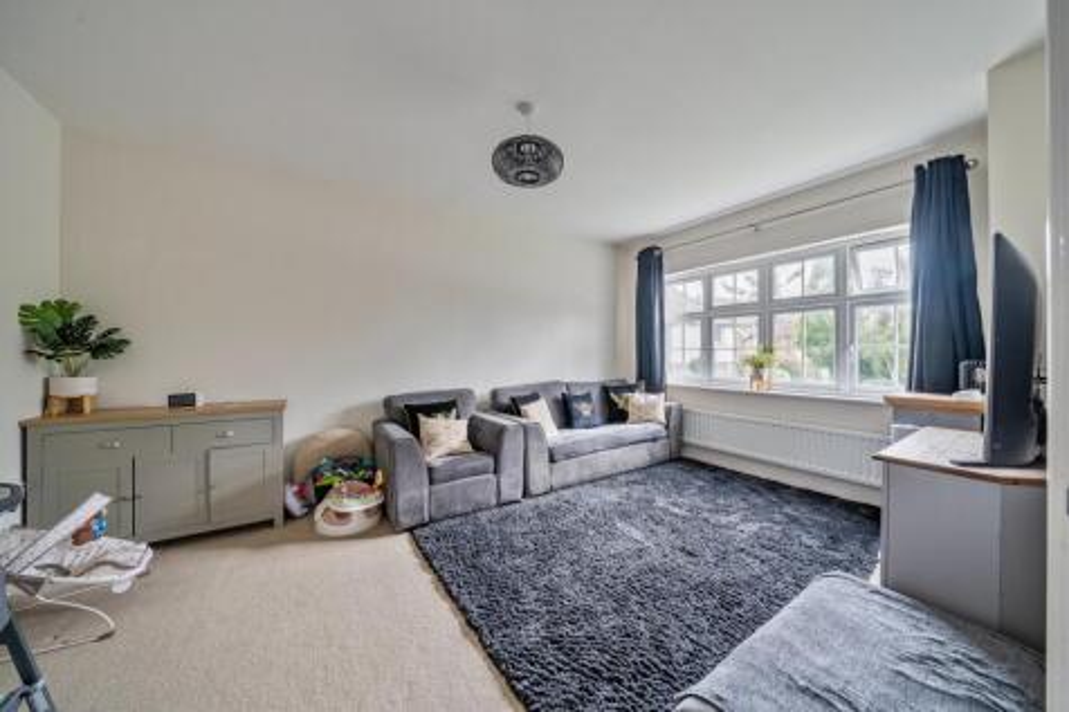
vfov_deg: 90.0
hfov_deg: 112.6
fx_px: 356
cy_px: 356
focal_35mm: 12
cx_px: 534
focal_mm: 12
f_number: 8
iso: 100
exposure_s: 1/2.5
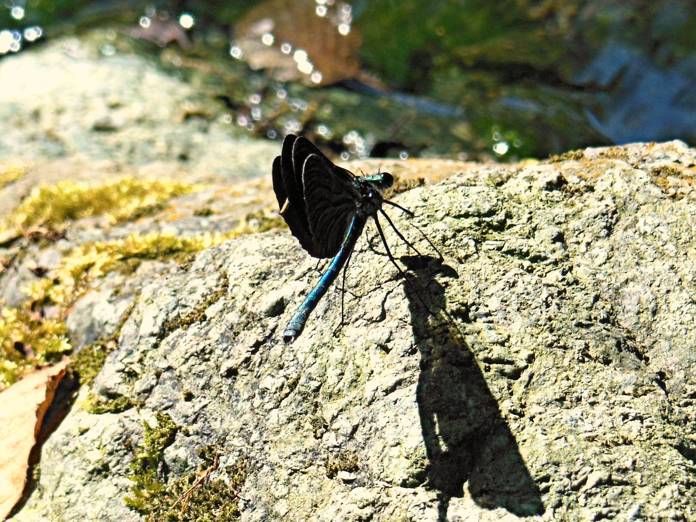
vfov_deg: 10.4
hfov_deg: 13.8
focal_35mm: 143
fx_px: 2875
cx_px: 348
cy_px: 261
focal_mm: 25.5
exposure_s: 1/250
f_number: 5.8
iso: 125
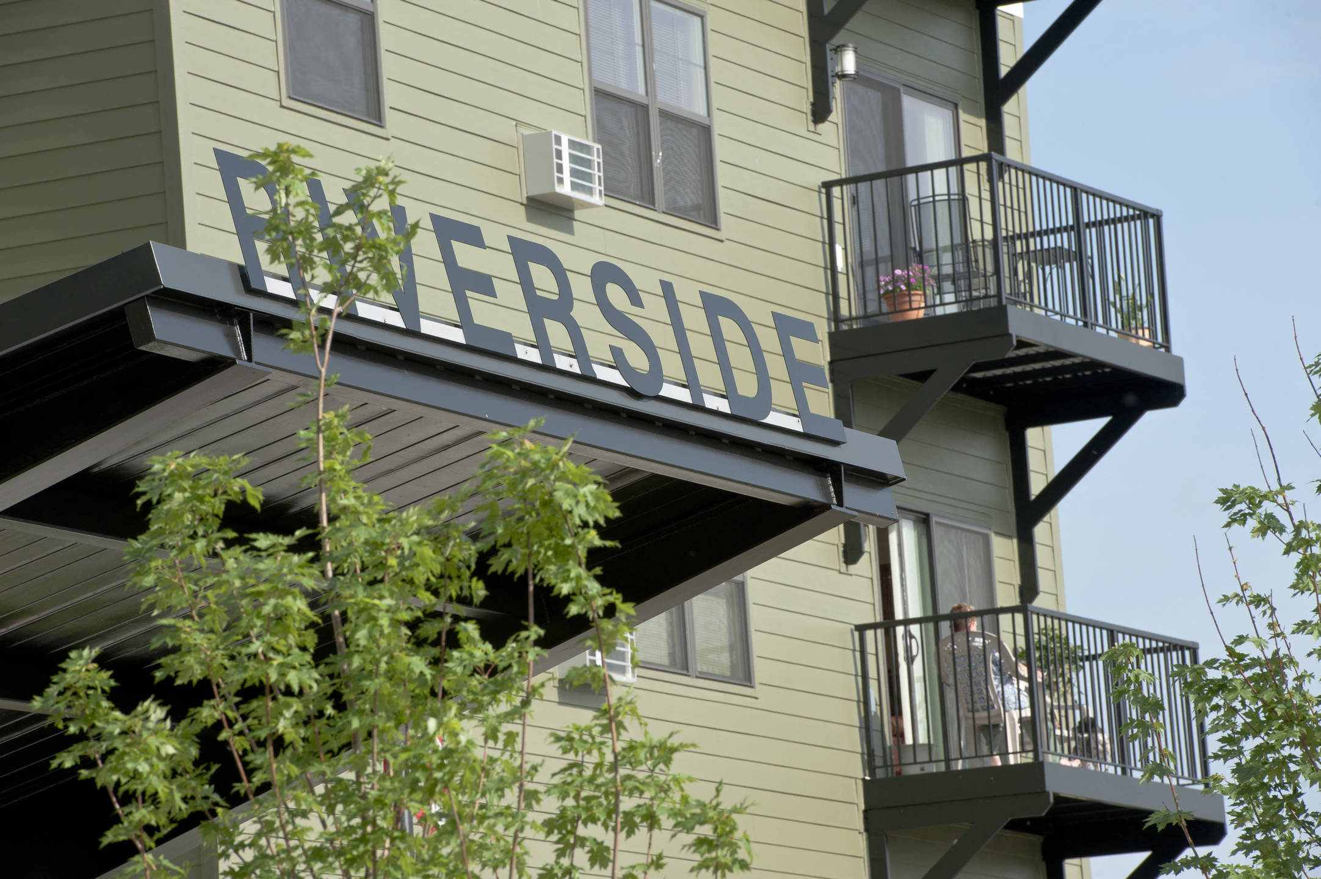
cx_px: 660
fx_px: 7334
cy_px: 440
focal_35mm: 200
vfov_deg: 6.9
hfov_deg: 10.3
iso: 200
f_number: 13
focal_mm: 200
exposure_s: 1/200
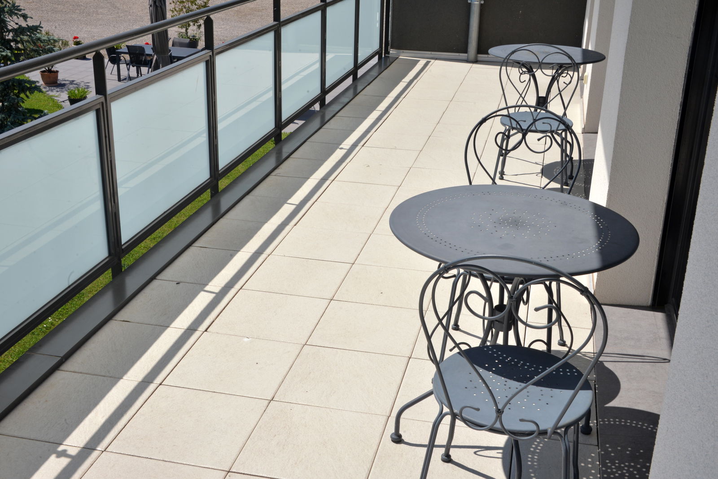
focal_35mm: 44
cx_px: 359
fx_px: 878
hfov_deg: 44.5
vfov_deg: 30.5
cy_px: 240
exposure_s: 1/200
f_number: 20
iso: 250
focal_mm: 44
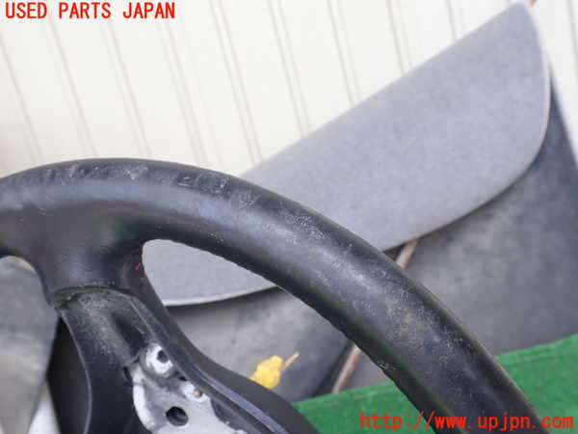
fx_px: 501
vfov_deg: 46.8
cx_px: 289
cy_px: 217
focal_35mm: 30
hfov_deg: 60.0
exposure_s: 1/80
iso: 100
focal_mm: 5.4
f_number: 3.2
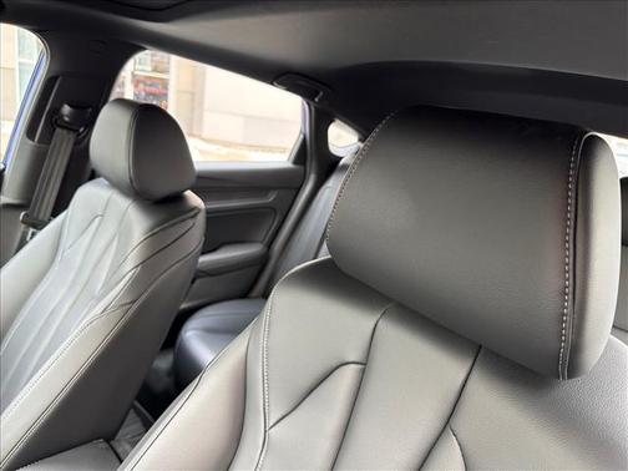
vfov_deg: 56.8
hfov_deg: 71.6
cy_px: 236
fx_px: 435
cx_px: 314
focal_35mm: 24
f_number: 1.78
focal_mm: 6.76
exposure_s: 1/60
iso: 250
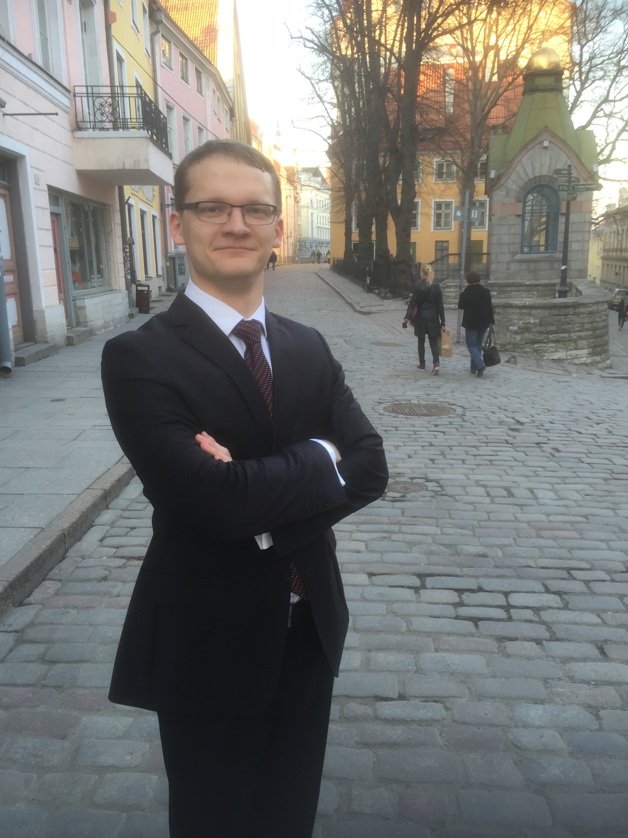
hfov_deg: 48.2
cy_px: 419
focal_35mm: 29
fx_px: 701
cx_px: 314
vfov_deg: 61.7
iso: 40
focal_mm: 4.15
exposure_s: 1/50
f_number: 2.2
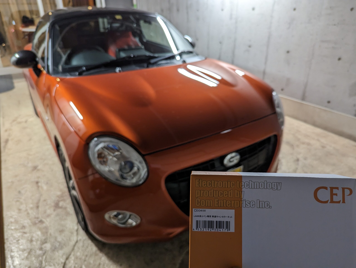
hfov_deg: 71.5
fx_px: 247
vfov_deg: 56.9
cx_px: 178
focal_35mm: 24
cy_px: 134
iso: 219
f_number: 1.85
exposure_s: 1/60
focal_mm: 6.81
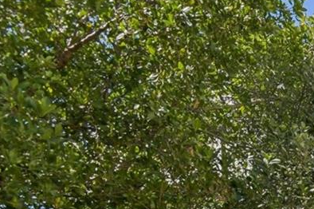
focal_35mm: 65
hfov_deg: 19.5
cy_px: 376
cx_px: 610
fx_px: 566
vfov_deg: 17.1
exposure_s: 1/800
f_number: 8
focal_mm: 16
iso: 400
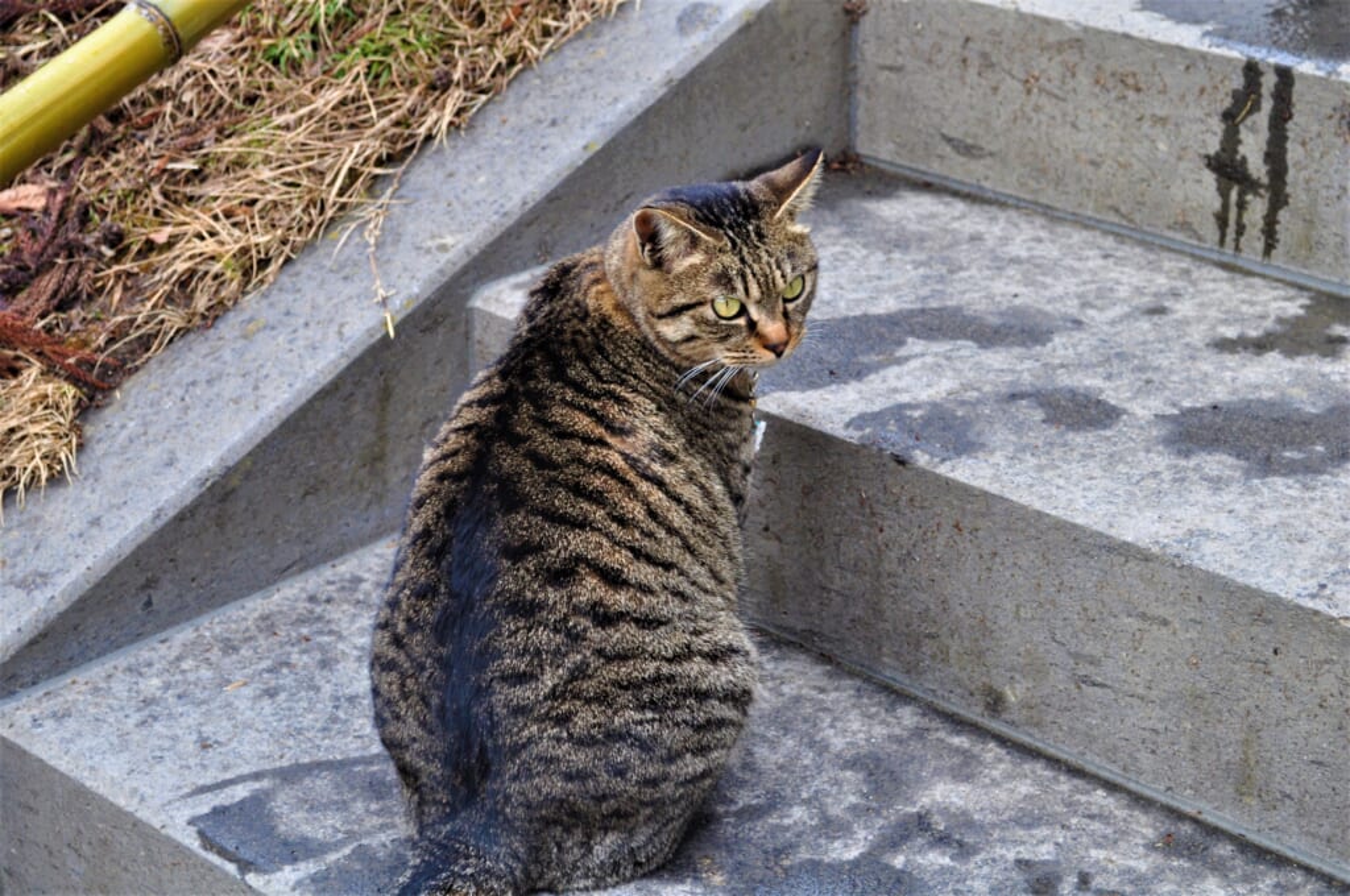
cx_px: 675
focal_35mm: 72
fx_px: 2697
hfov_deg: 28.1
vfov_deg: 18.9
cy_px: 448
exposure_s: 1/50
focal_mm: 48
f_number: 8
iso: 400
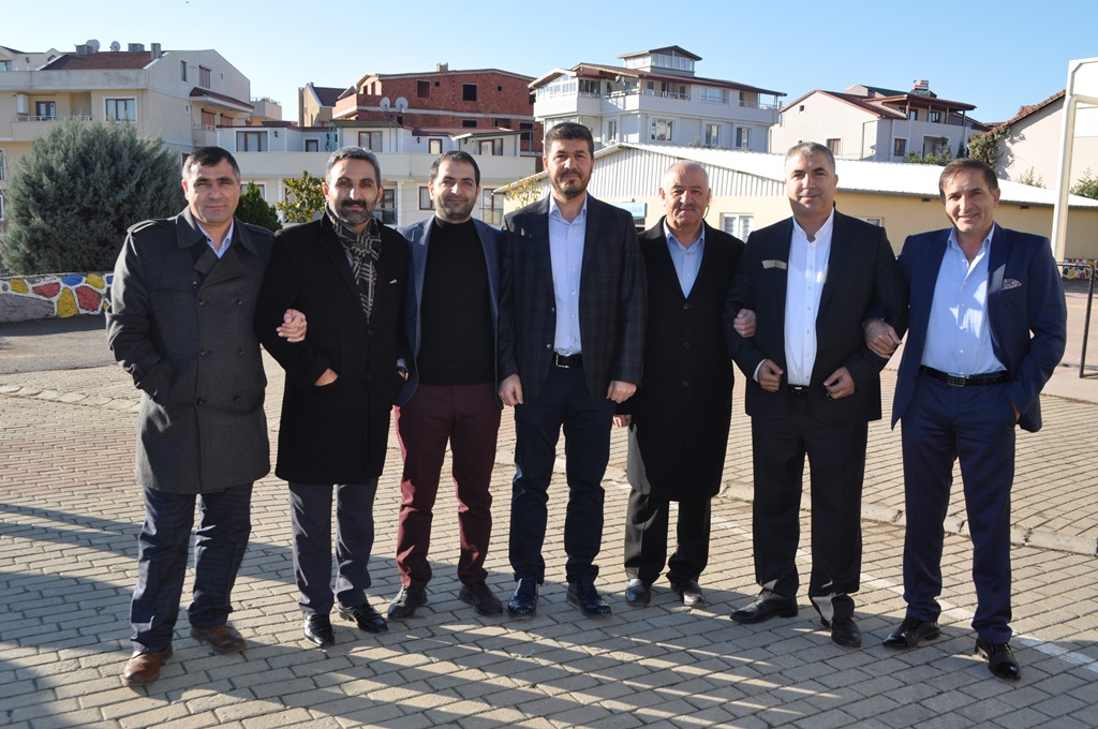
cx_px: 549
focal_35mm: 33
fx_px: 1005
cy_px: 364
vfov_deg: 39.9
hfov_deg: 57.3
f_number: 8
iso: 200
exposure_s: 1/200
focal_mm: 22
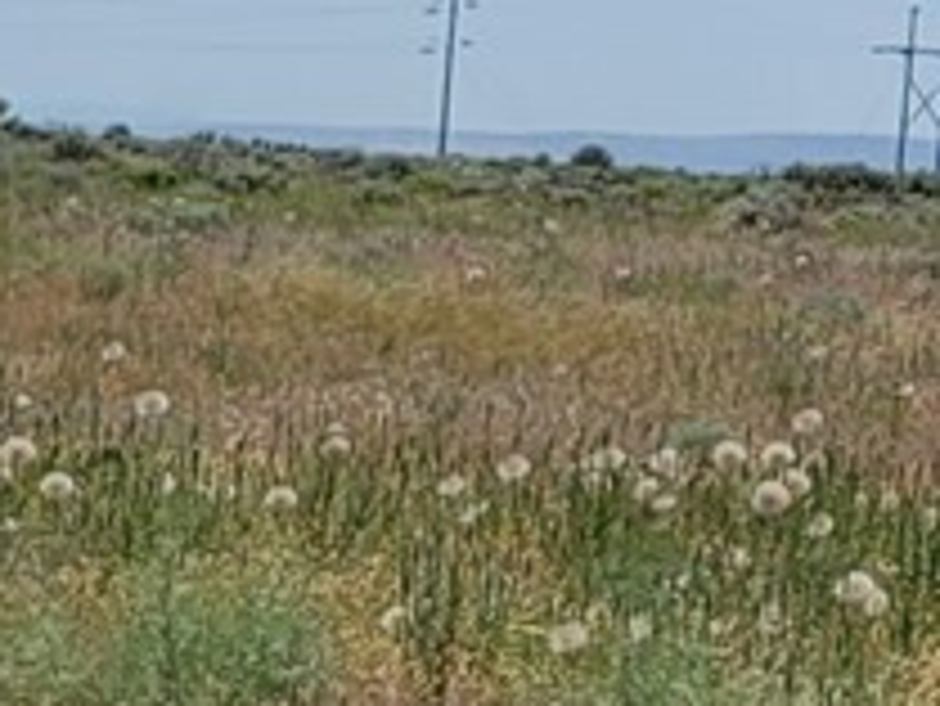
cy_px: -337
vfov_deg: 7.6
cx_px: 2262
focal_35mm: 191
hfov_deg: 9.3
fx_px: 5190
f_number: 1.8
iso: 20
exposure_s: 1/1973
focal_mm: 7
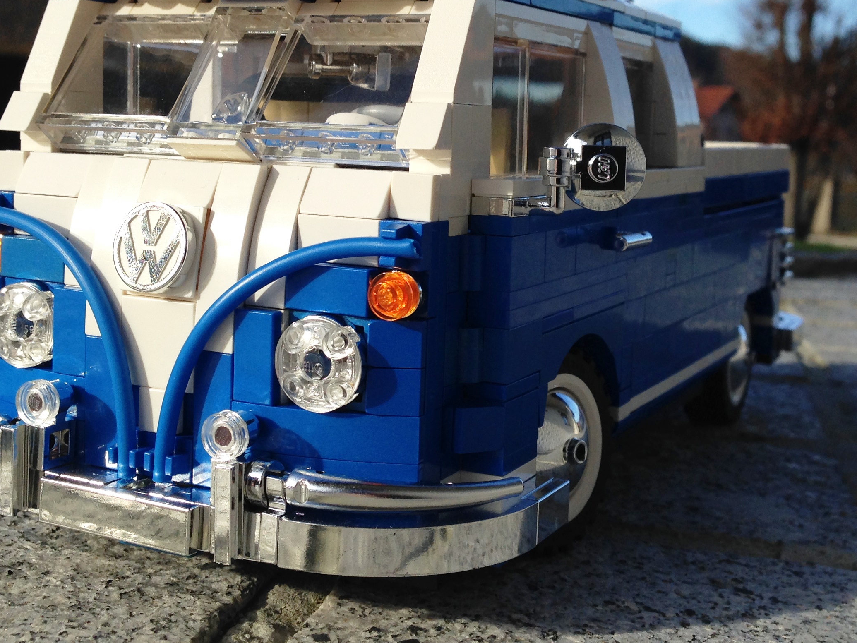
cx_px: 430
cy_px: 219
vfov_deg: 27.9
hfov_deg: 36.8
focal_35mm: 52
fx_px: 1288
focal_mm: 4.12
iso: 50
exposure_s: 1/1178
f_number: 2.4
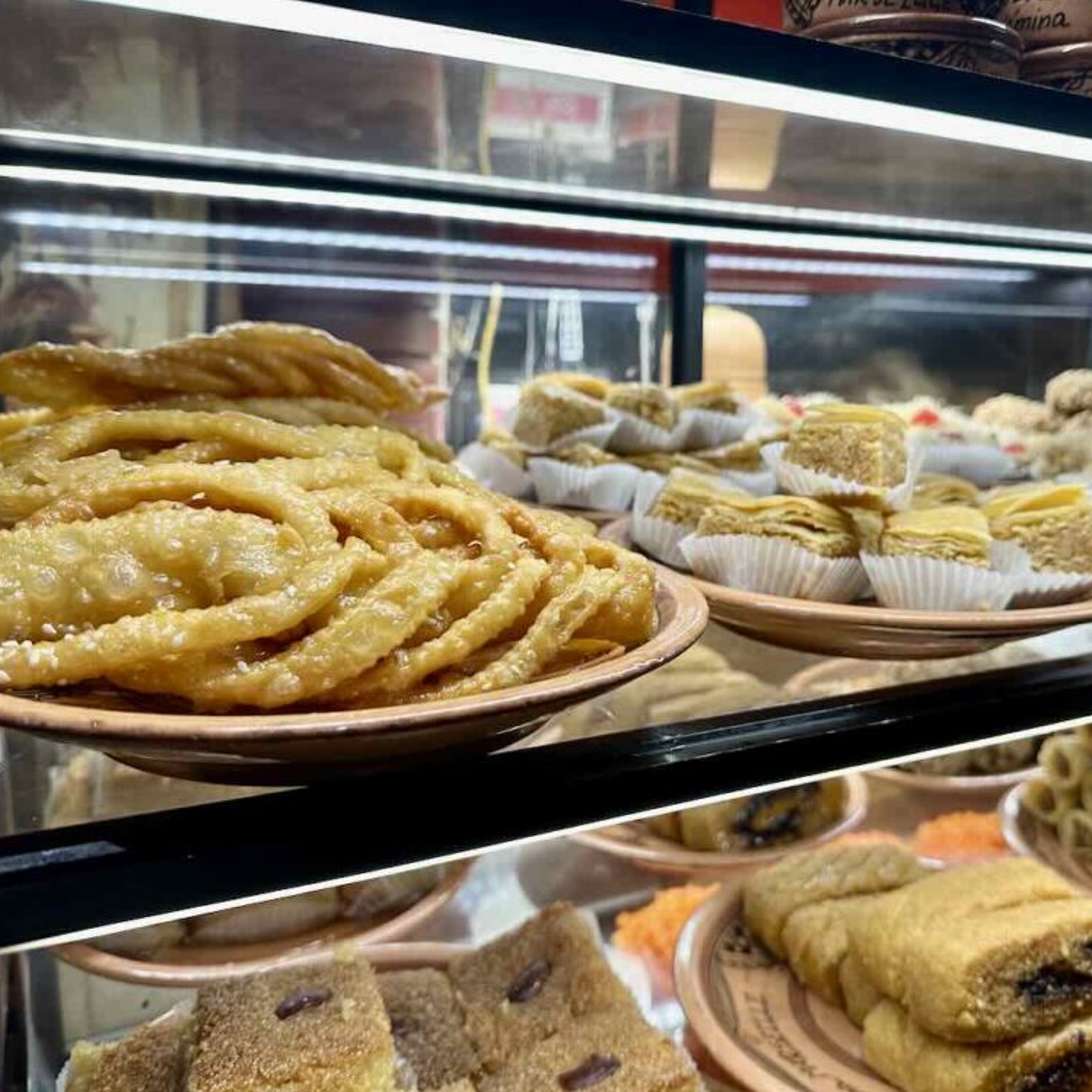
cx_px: 659
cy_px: 541
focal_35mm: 29
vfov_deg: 55.6
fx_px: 1035
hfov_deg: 55.2
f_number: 1.78
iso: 160
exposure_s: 1/100
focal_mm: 6.86
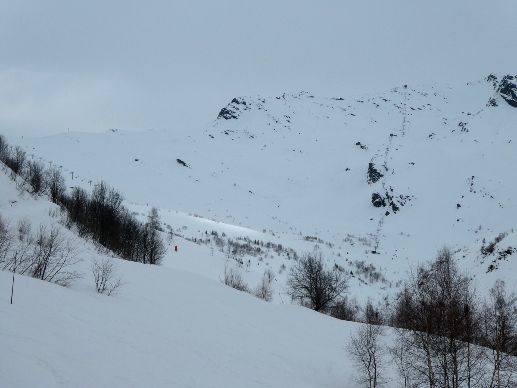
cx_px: 258
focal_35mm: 84
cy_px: 194
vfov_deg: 17.6
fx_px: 1255
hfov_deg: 23.3
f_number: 7.1
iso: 80
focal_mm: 15
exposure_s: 1/800
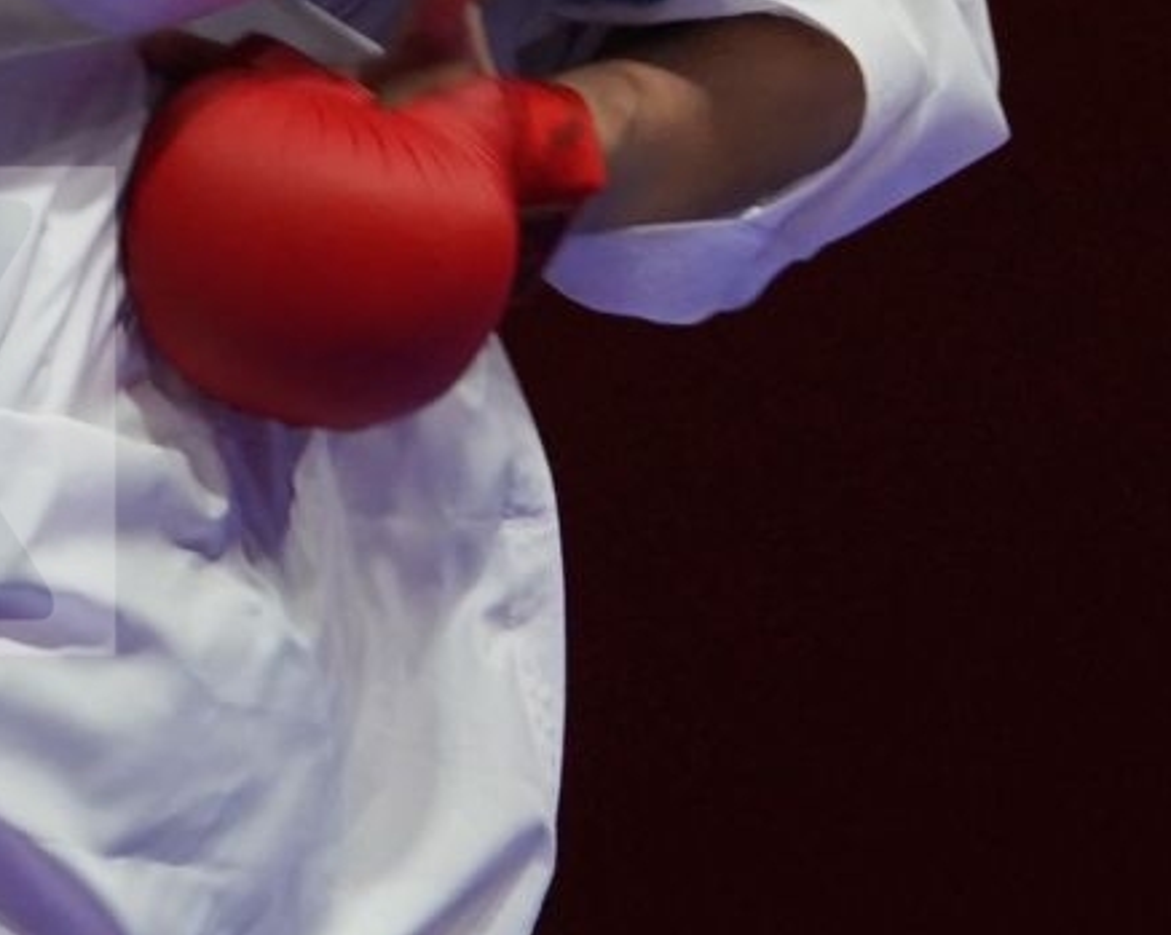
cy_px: -541
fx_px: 52643
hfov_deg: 1.3
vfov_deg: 1.0
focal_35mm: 1520
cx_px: -134
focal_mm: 262
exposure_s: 1/1000
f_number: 4
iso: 1600
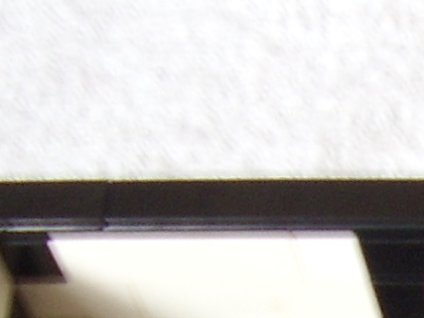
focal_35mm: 162
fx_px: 1985
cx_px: 868
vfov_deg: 8.5
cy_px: 709
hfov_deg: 11.0
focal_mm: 5.8
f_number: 2.9
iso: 100
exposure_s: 1/6
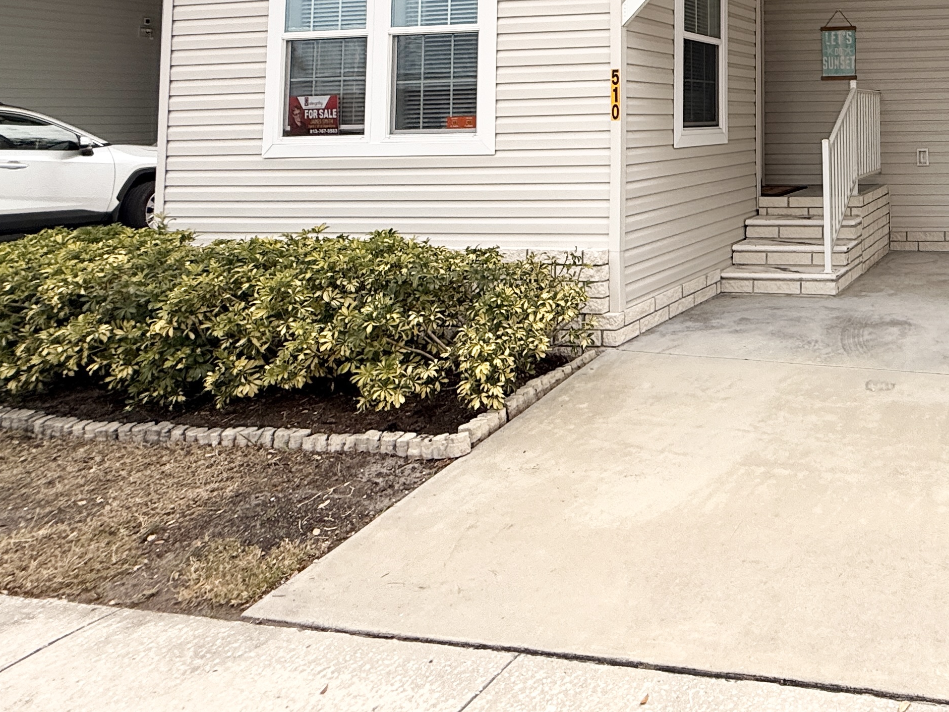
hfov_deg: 50.5
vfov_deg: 42.7
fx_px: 822
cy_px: 67
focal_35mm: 30
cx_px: 913
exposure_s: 1/2092
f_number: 2.2
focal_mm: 2.22
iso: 64
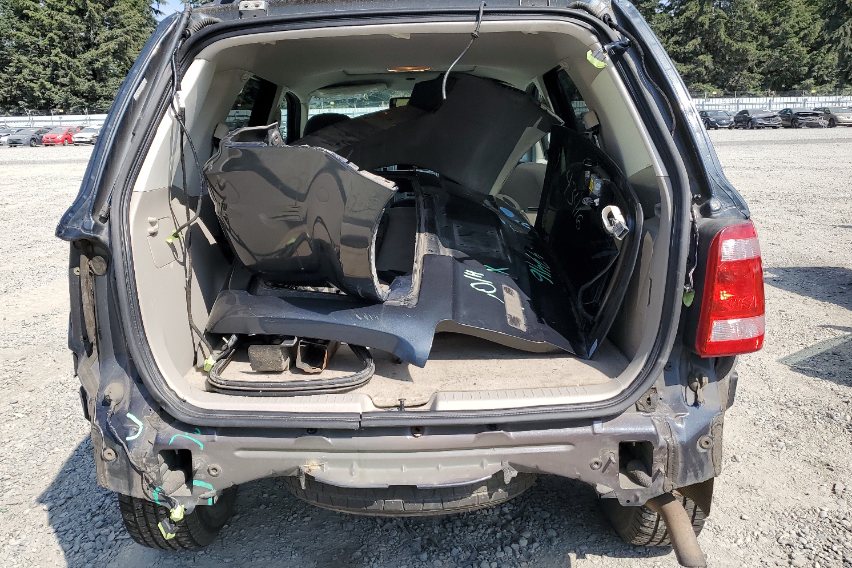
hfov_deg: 63.6
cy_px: 262
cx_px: 419
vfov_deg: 44.9
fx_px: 686
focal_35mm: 29
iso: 50
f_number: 1.5
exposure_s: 1/2500
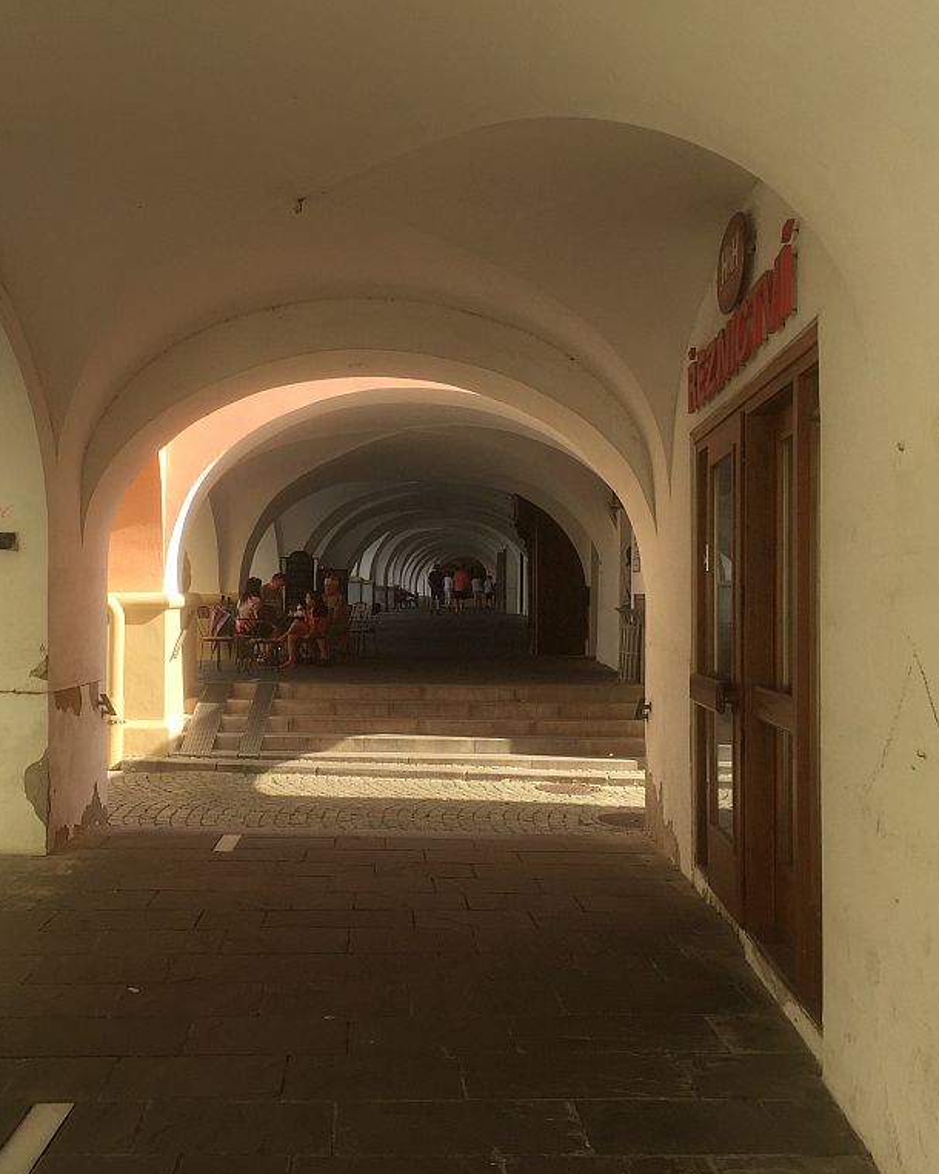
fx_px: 1321
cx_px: 346
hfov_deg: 38.9
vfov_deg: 47.9
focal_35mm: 38
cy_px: 589
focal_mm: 4.15
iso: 32
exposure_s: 1/638
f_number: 2.2
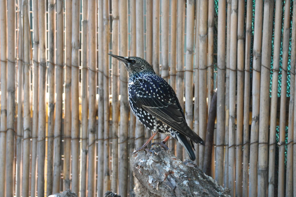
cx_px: 134
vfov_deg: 2.7
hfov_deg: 4.0
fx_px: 4212
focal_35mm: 513
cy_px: 104
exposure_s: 1/100
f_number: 5.6
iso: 1000
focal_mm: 300
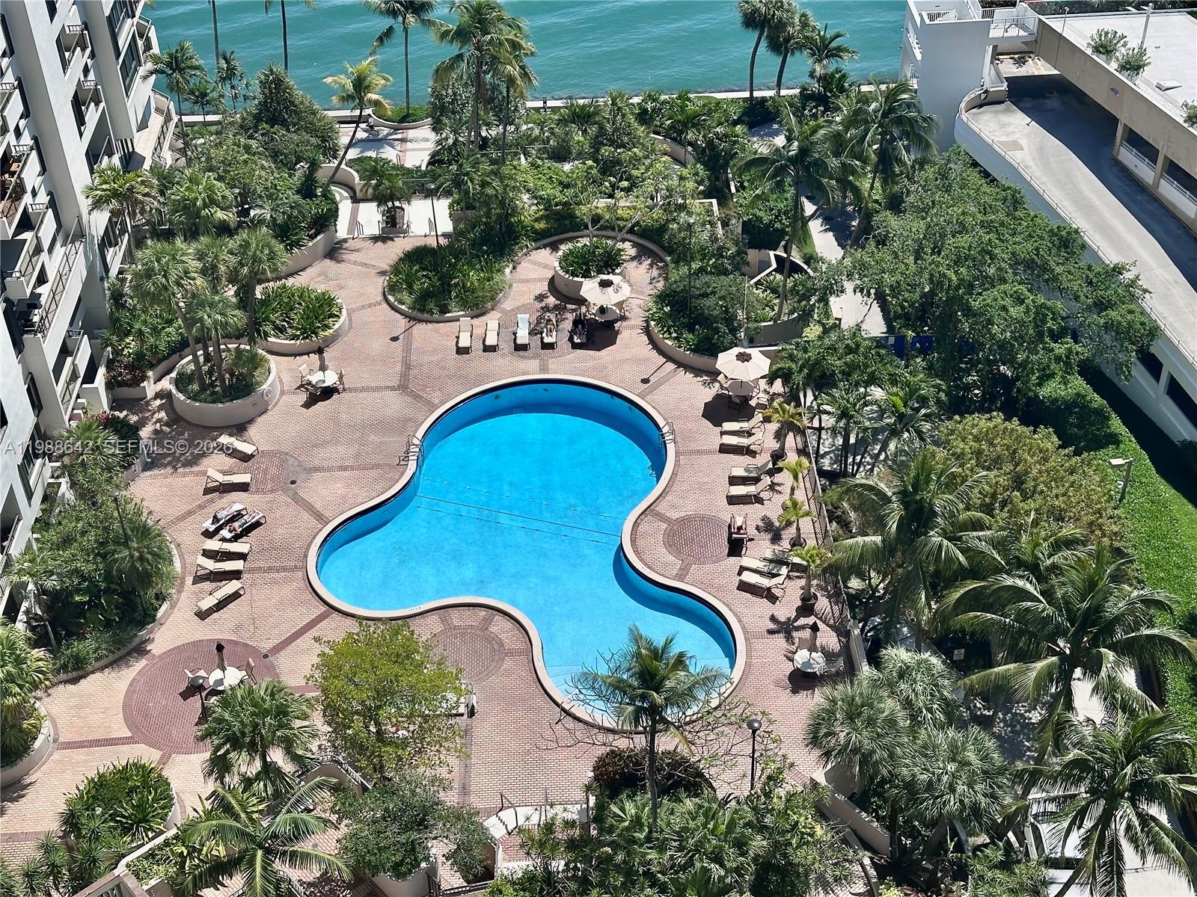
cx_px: 598
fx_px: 1660
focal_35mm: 48
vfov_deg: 30.3
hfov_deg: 39.7
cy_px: 448
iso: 64
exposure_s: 1/5263
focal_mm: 6.86
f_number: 1.78
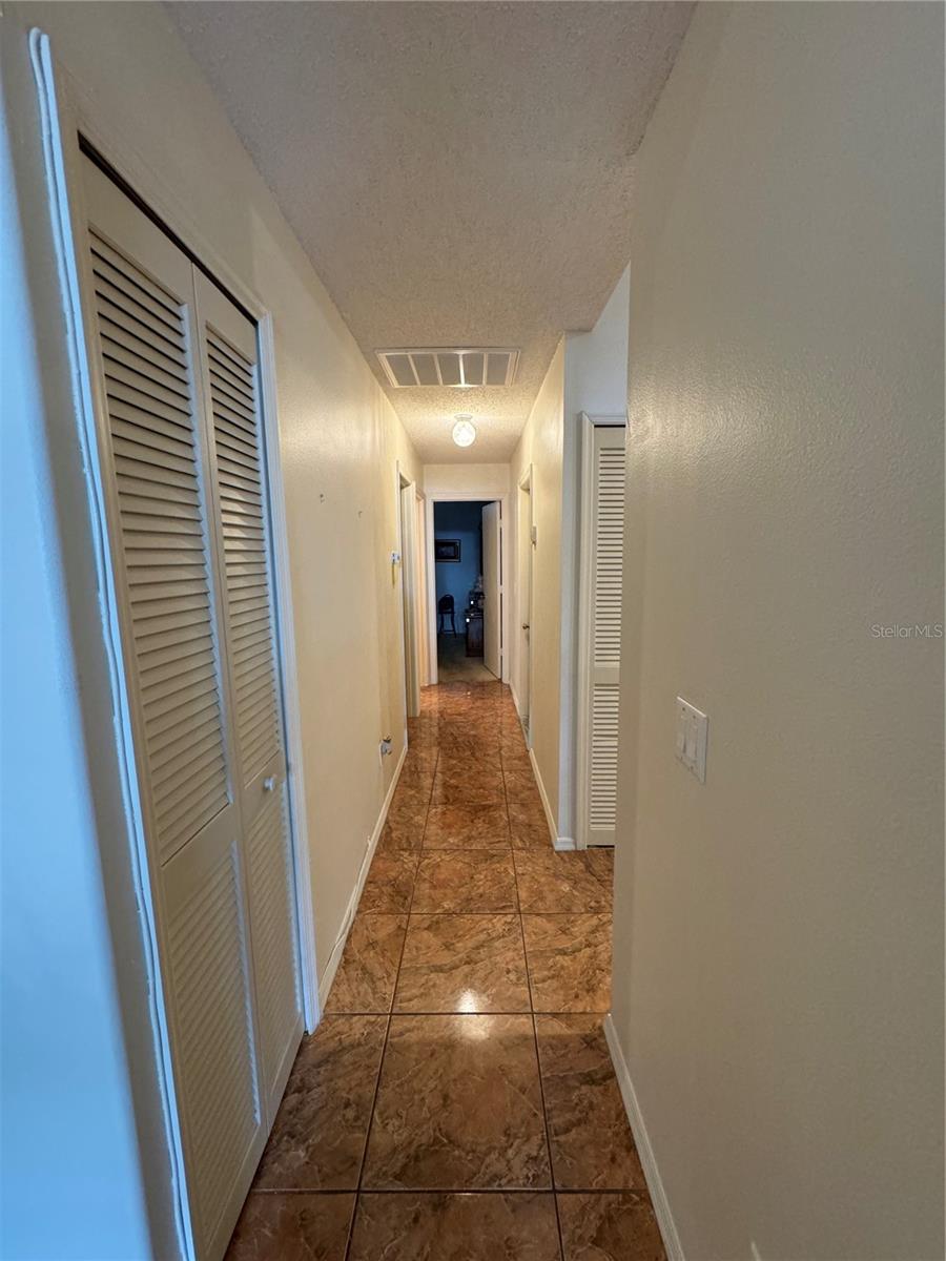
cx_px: 473
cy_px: 630
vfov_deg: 102.1
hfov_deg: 85.7
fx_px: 510
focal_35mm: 14
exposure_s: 1/60
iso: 320
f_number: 2.2
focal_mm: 2.22
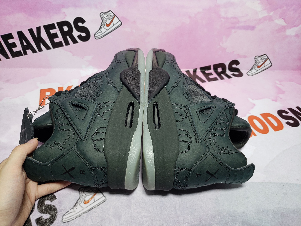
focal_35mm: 26
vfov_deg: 53.1
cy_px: 113
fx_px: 226
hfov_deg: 67.3
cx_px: 150
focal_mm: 4.3
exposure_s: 1/244
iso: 50
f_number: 1.5
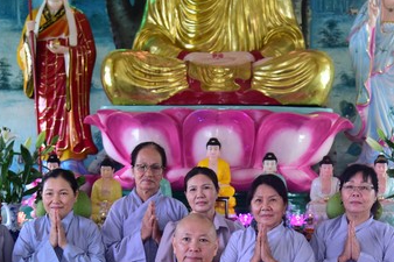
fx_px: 842
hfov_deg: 26.3
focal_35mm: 77
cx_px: 194
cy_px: 248
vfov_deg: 17.4
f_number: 4
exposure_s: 1/50
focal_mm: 40
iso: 250
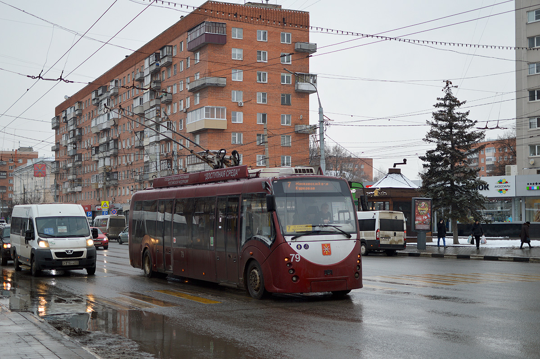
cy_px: 180
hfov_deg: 37.9
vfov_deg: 25.7
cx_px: 270
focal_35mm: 52
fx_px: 787
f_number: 1.8
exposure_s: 1/500
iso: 100
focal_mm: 35
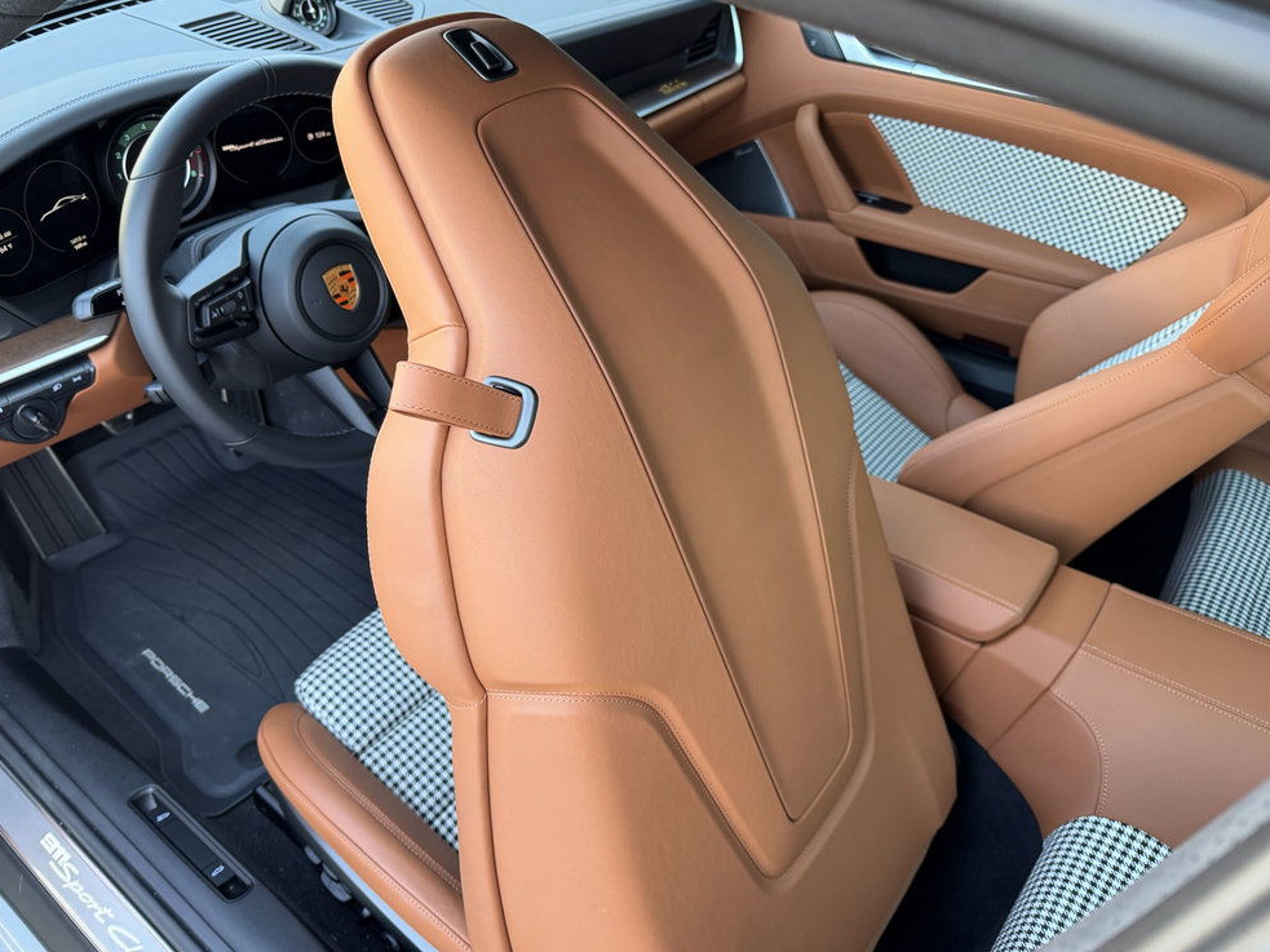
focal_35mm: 25
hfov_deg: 69.4
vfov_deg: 54.9
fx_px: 917
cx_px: 628
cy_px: 484
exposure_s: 1/121
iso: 160
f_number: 1.78
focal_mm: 6.76
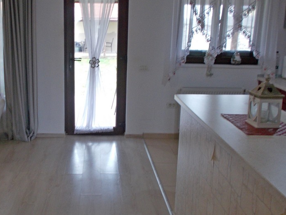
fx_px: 372
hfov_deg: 41.6
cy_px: 102
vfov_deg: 32.2
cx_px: 101
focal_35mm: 45
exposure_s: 1/25
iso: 125
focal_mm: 4.6
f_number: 3.2
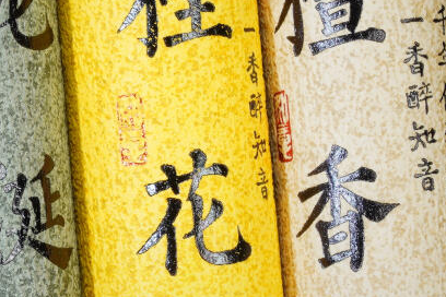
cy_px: 112
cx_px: 21
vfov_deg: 4.4
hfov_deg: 6.6
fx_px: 3865
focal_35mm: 312
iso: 100
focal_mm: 61
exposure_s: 1/160
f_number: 18
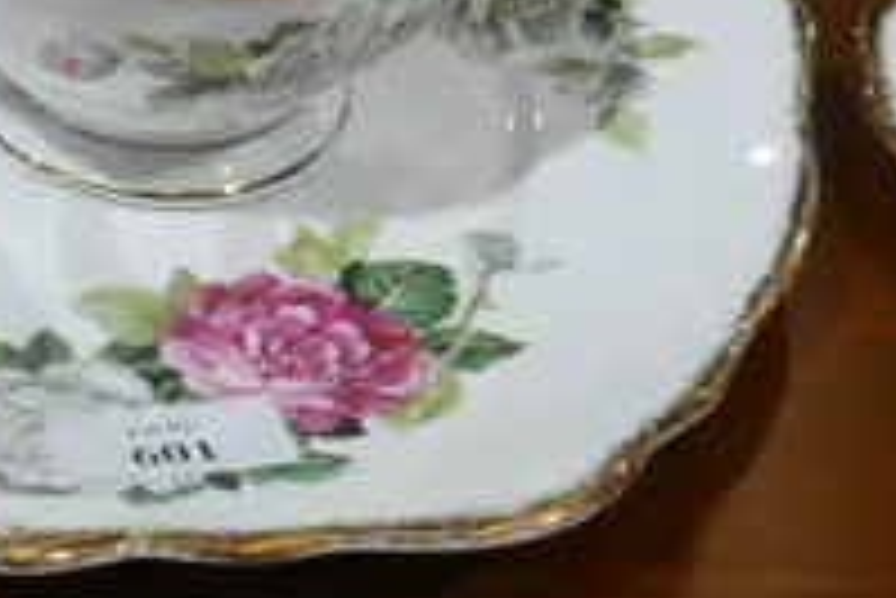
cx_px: 9
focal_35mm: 193
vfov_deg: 7.1
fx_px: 4807
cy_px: 348
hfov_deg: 10.6
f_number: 4
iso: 200
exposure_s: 1/80
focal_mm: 18
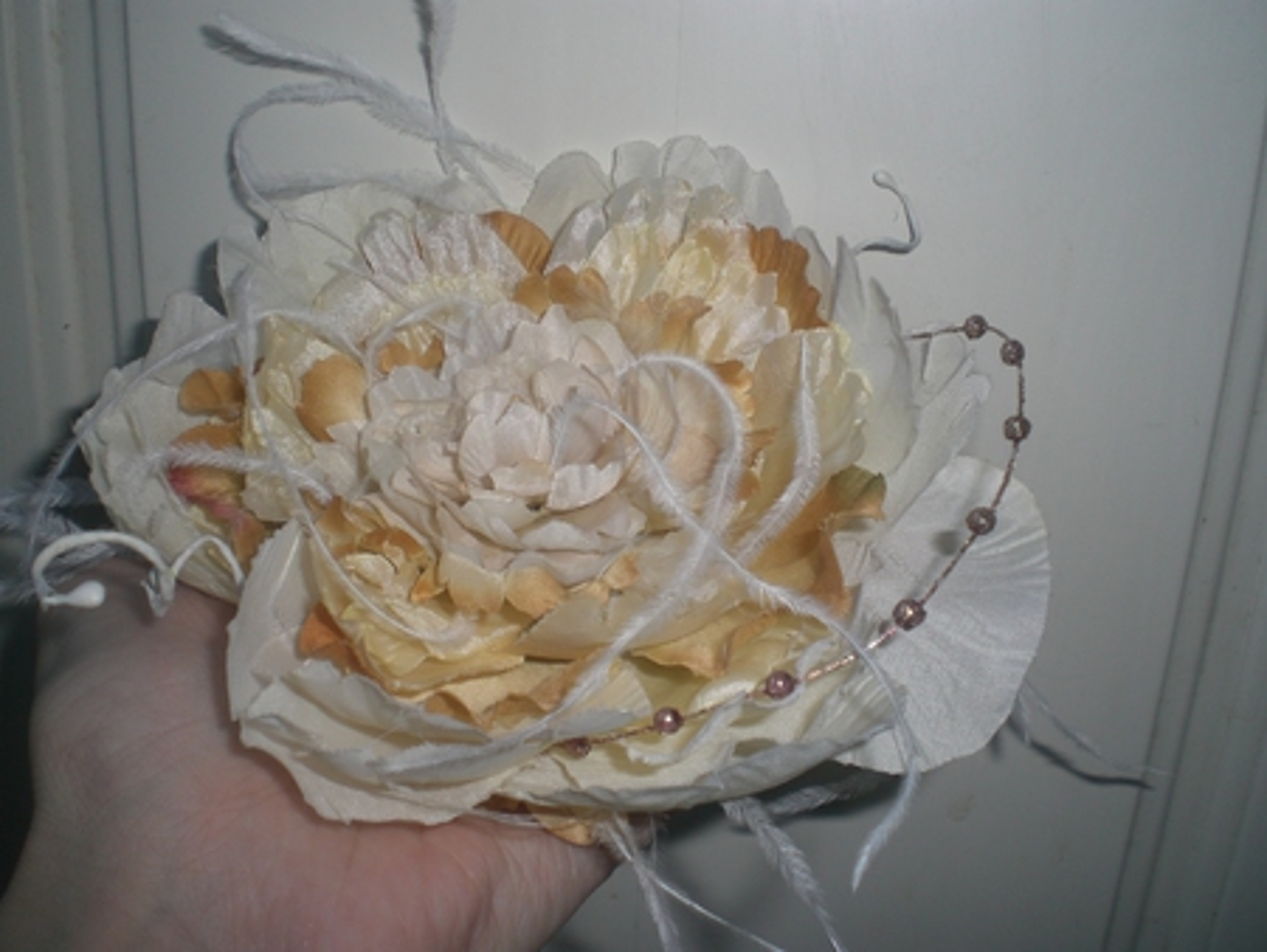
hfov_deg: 49.0
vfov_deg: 37.8
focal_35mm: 38
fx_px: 1392
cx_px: 634
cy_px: 476
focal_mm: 6.3
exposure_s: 1/60
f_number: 3.1
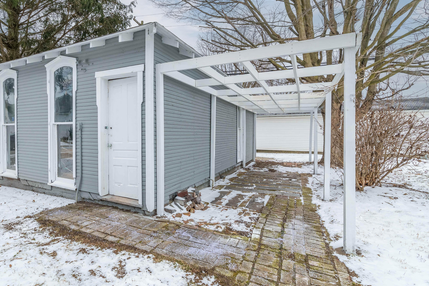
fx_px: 226
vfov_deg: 64.5
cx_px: 174
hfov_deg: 86.0
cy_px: 138
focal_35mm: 19
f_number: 8
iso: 500
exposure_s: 1/1250
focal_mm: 16
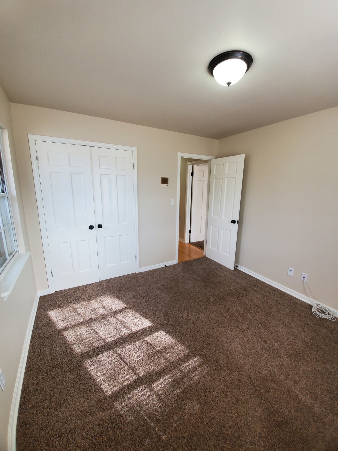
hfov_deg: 89.9
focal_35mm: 13
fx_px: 169
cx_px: 169
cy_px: 226
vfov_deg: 106.2
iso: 80
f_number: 2.2
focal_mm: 1.8
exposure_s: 1/59
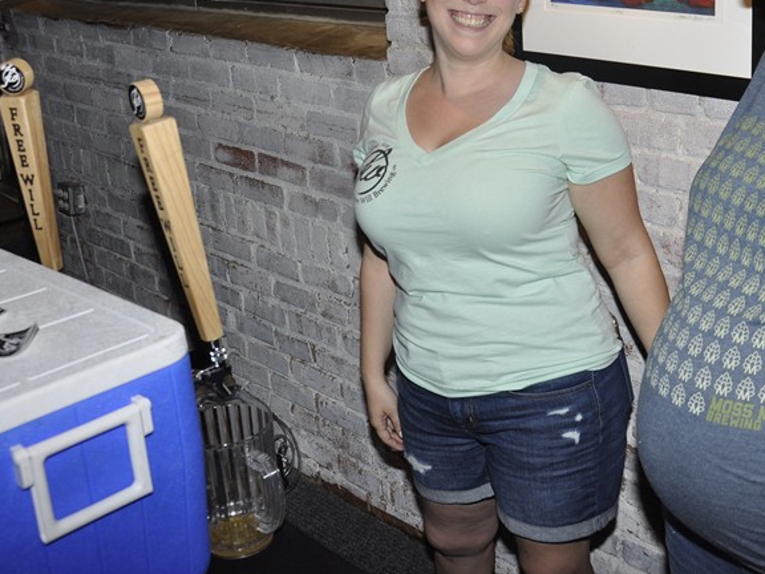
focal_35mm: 45
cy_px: 140
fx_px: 994
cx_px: 509
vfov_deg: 31.6
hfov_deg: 41.5
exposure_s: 1/60
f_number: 5
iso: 400
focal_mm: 18
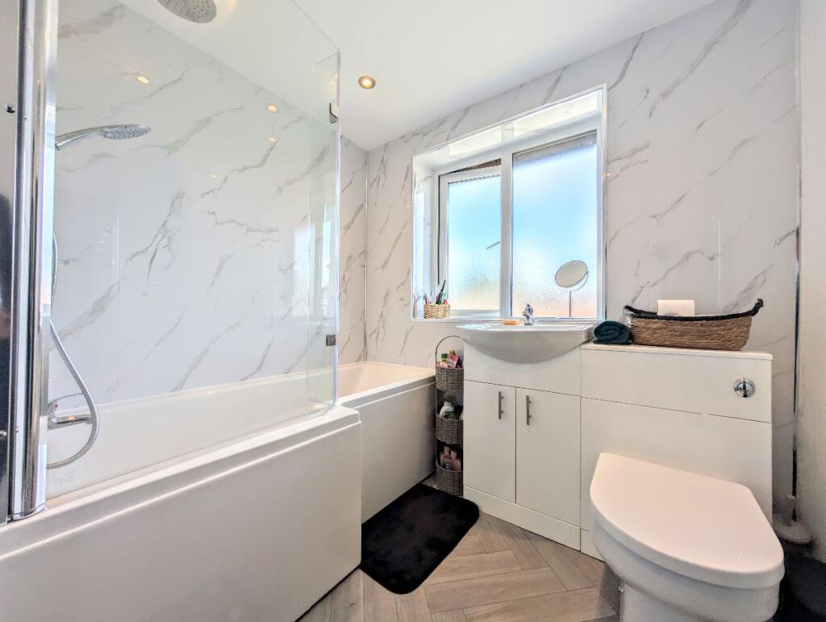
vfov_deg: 94.6
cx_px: 413
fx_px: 287
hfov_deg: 110.5
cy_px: 311
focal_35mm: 12
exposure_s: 1/1114
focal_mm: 2.02
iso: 53
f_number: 1.7
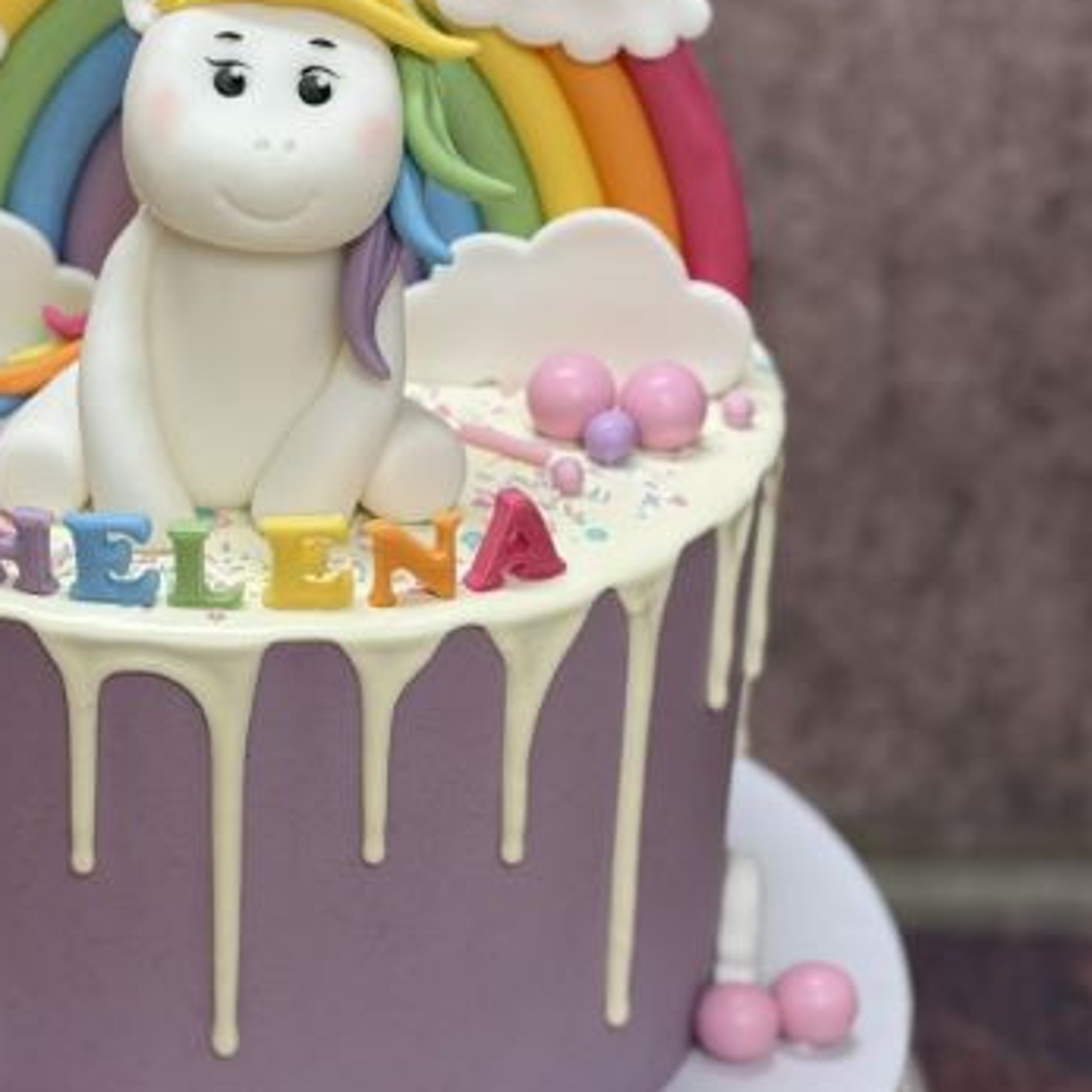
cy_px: 708
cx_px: 239
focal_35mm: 94
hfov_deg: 18.3
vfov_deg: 18.4
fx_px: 3355
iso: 50
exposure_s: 1/50
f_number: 1.78
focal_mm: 6.76
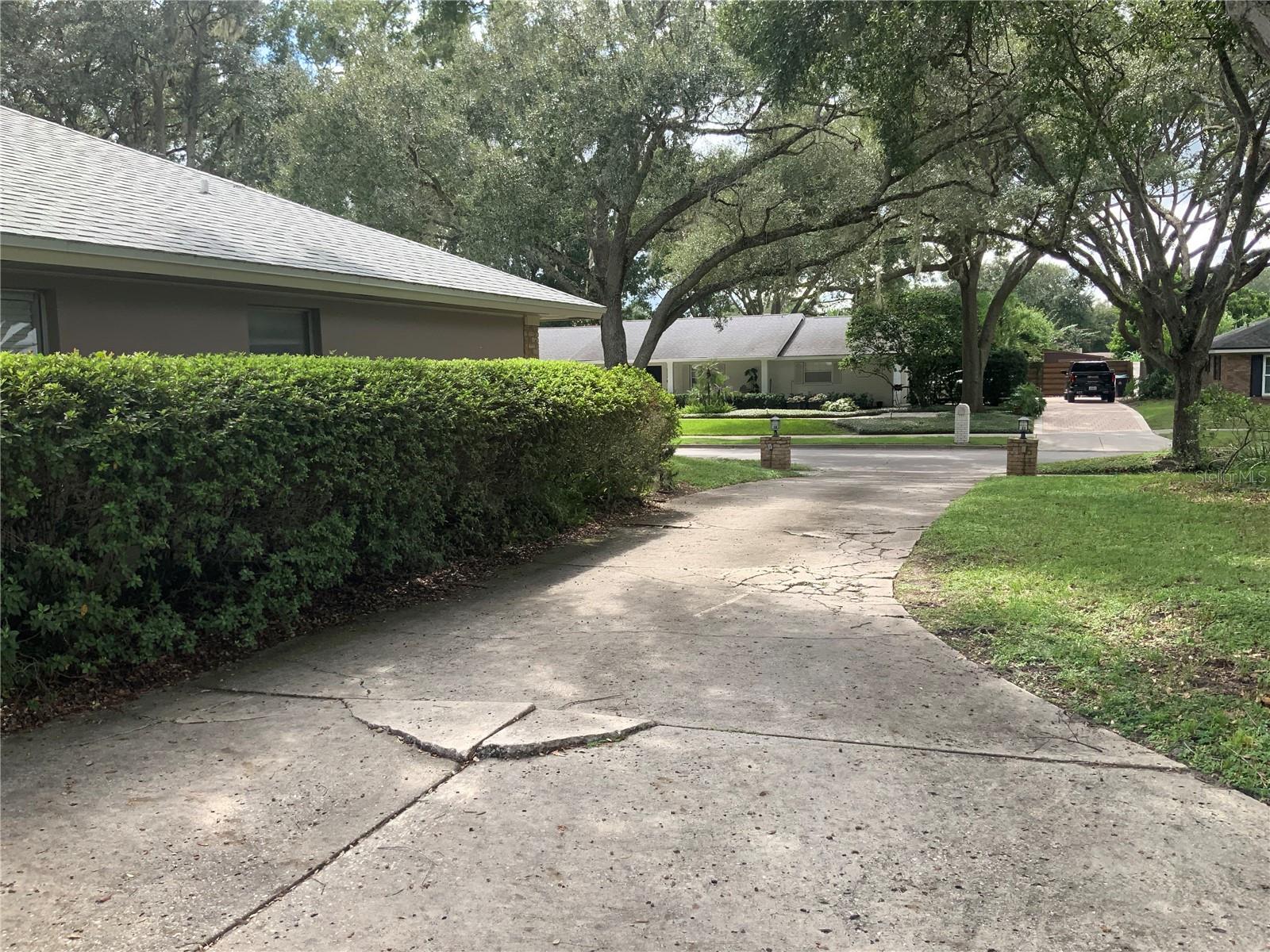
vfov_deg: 48.2
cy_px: 476
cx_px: 635
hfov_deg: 61.7
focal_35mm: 29
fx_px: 1064
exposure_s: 1/342
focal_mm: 3
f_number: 1.8
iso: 16
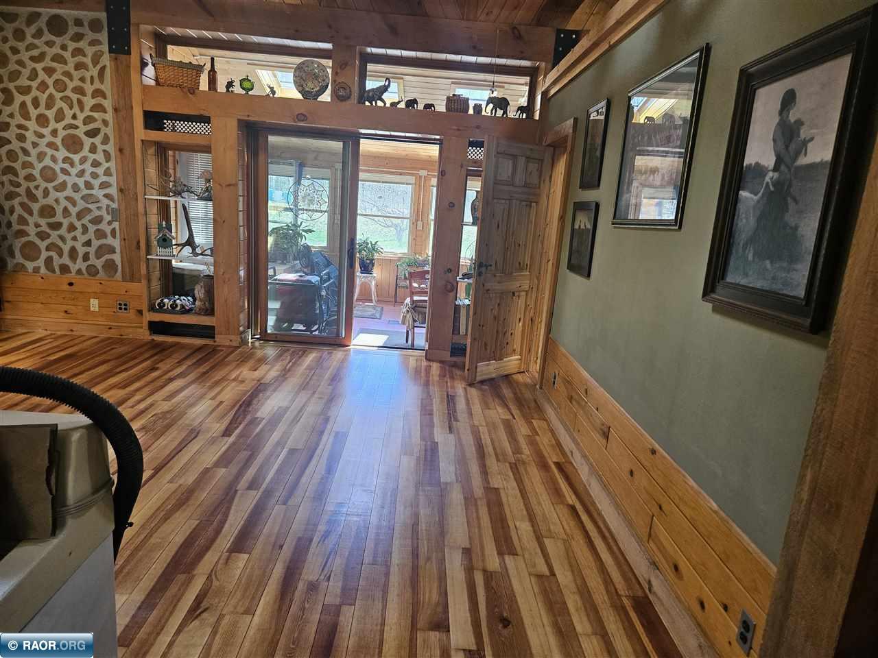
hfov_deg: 73.9
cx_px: 439
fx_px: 583
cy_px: 329
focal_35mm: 23
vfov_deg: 58.9
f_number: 1.8
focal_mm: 5.4
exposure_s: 1/170
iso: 250
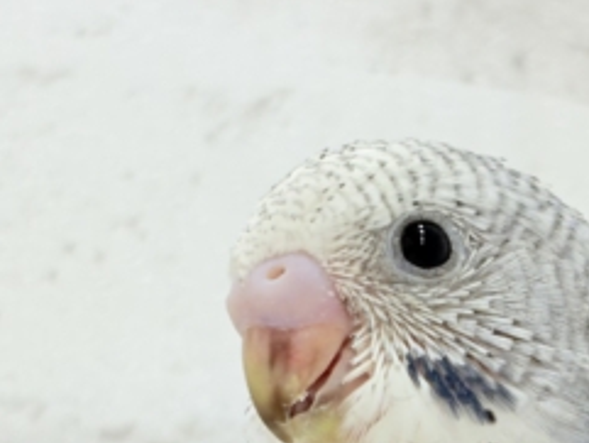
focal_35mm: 138
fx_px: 2349
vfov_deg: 10.6
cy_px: 485
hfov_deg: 14.2
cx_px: 521
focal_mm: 5.96
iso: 64
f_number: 1.6
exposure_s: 1/50
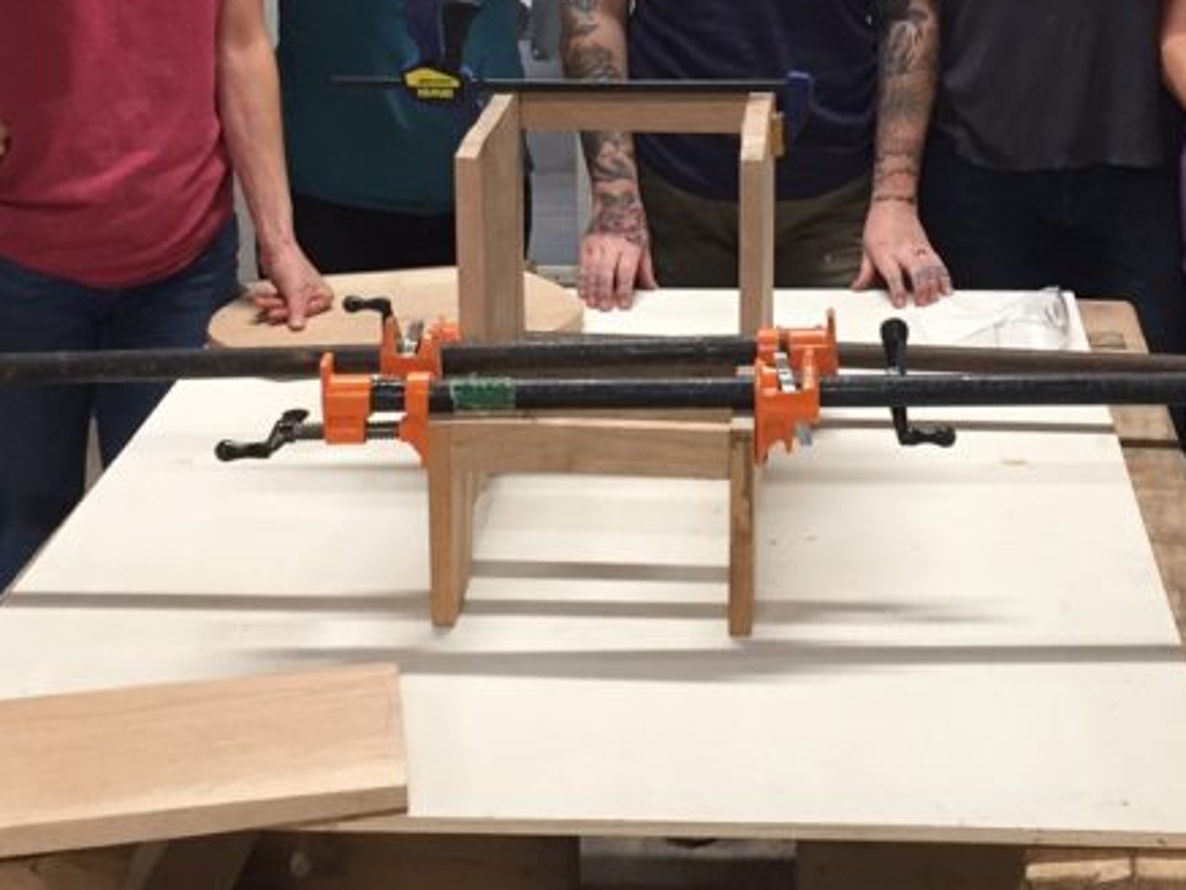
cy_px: 90
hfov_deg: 28.5
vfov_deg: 21.2
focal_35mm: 68
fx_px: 2330
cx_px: 689
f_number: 2.2
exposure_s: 1/30
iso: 100
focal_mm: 4.15
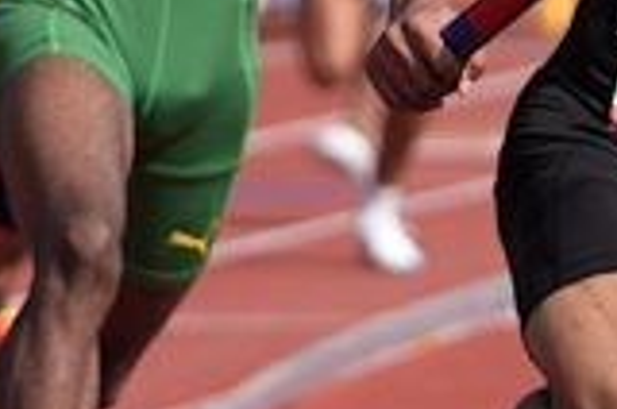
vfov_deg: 2.6
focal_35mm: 520
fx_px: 8894
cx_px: 407
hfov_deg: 4.0
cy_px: -324
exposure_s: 1/2500
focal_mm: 135
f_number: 2.8
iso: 125
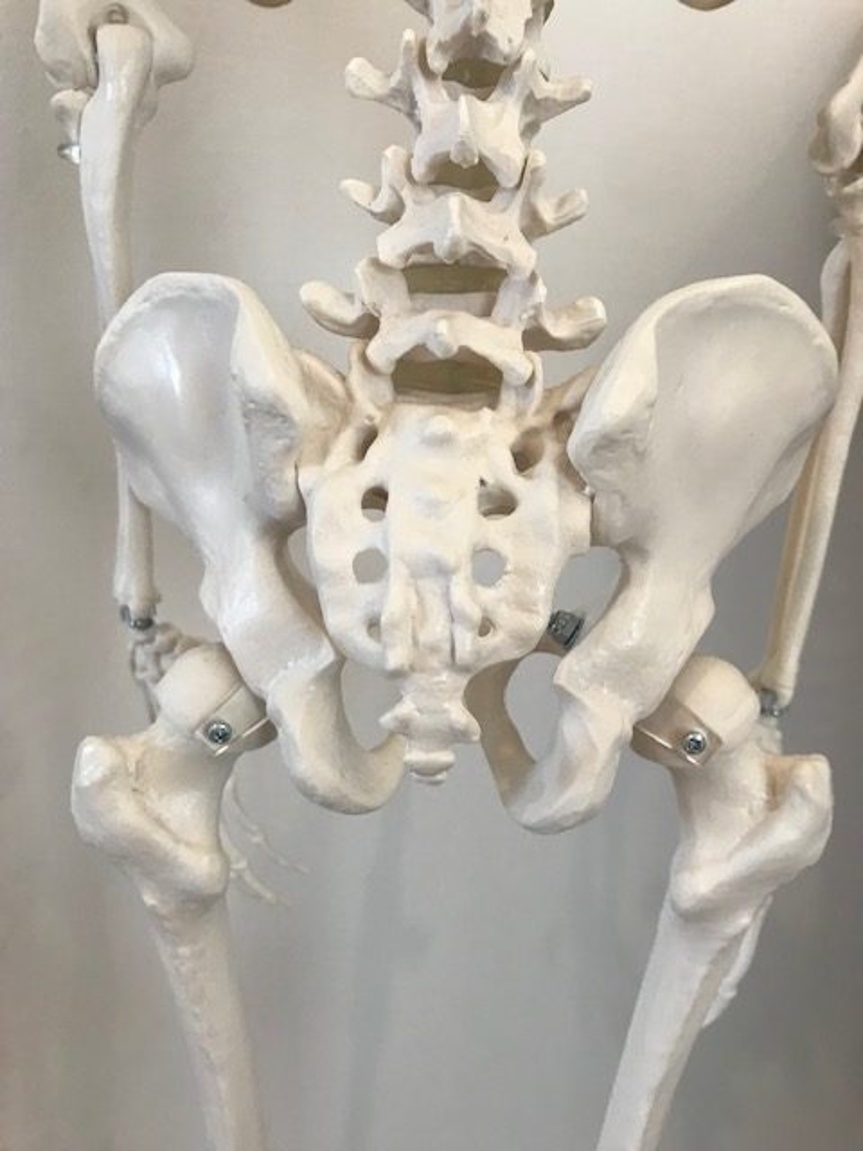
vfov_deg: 63.4
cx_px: 432
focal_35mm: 28
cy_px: 576
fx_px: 931
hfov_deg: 49.7
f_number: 1.8
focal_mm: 3.99
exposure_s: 1/33
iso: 32
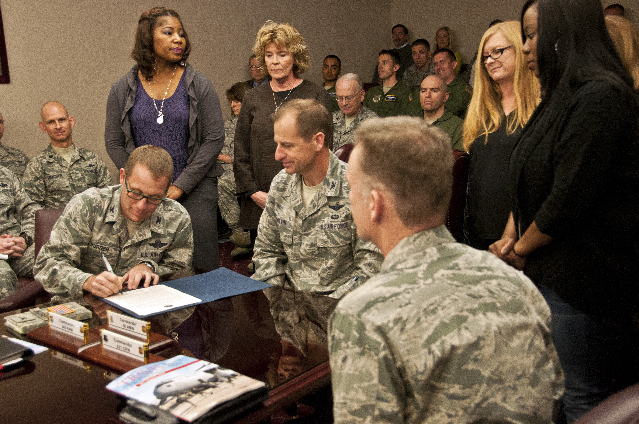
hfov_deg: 48.0
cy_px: 212
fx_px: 718
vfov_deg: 32.9
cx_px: 320
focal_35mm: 40
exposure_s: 1/100
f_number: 4
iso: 2500
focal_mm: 27
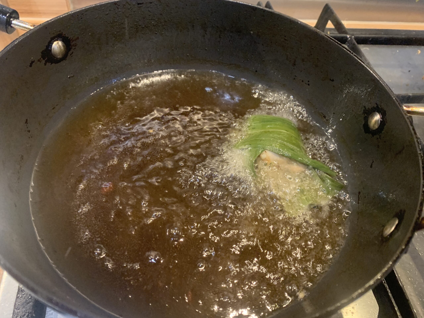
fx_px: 318
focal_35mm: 26
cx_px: 212
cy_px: 159
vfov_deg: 53.1
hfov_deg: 67.3
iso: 500
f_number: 1.8
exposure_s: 1/30
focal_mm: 4.25
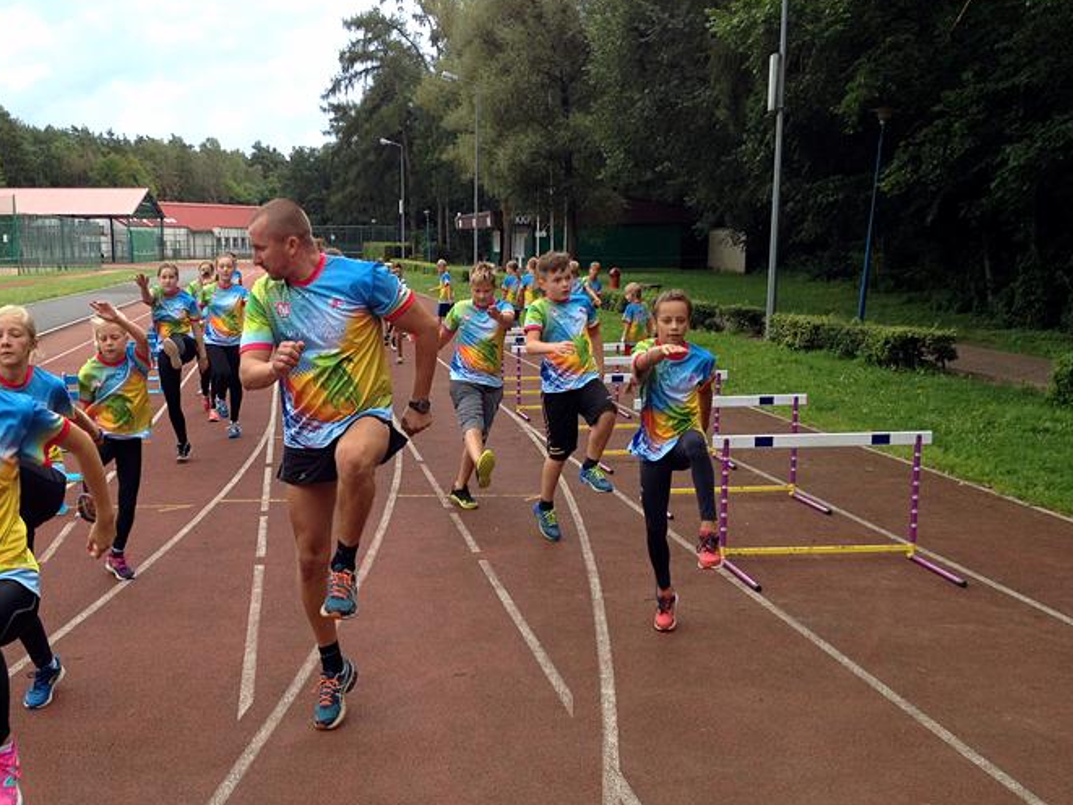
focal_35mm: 45
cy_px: 443
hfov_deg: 41.7
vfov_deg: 32.2
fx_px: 1395
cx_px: 386
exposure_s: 1/438
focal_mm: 4.28
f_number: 2.4
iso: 50
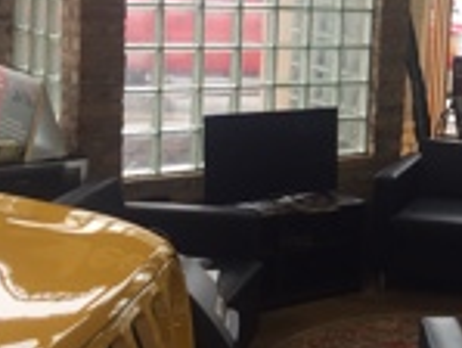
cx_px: 541
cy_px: 89
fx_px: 962
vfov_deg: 20.3
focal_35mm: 72
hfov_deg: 24.7
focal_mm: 4.15
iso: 40
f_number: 2.2
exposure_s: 1/120
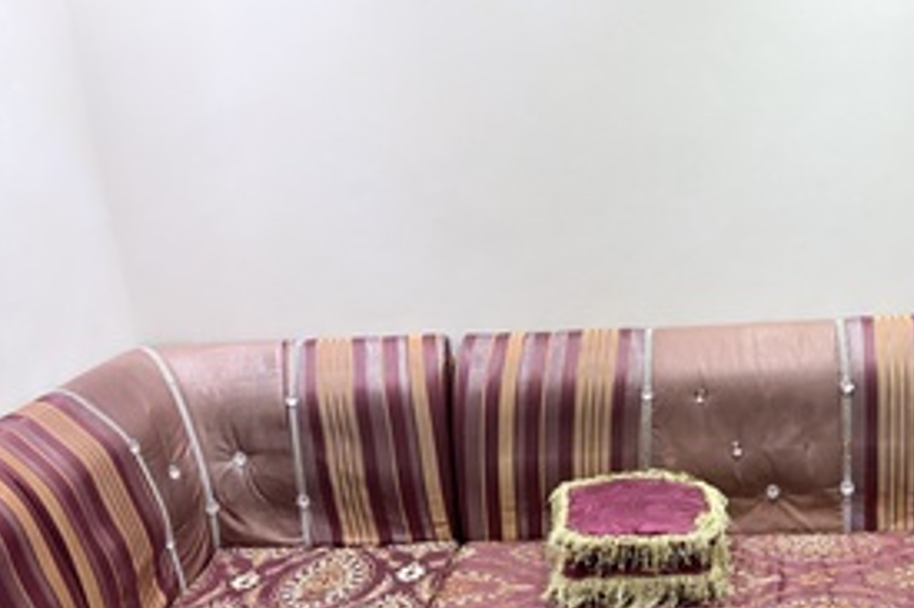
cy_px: 473
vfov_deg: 29.3
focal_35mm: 45
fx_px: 1142
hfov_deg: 42.8
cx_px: 633
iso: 500
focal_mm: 5.96
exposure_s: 1/60
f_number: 1.6
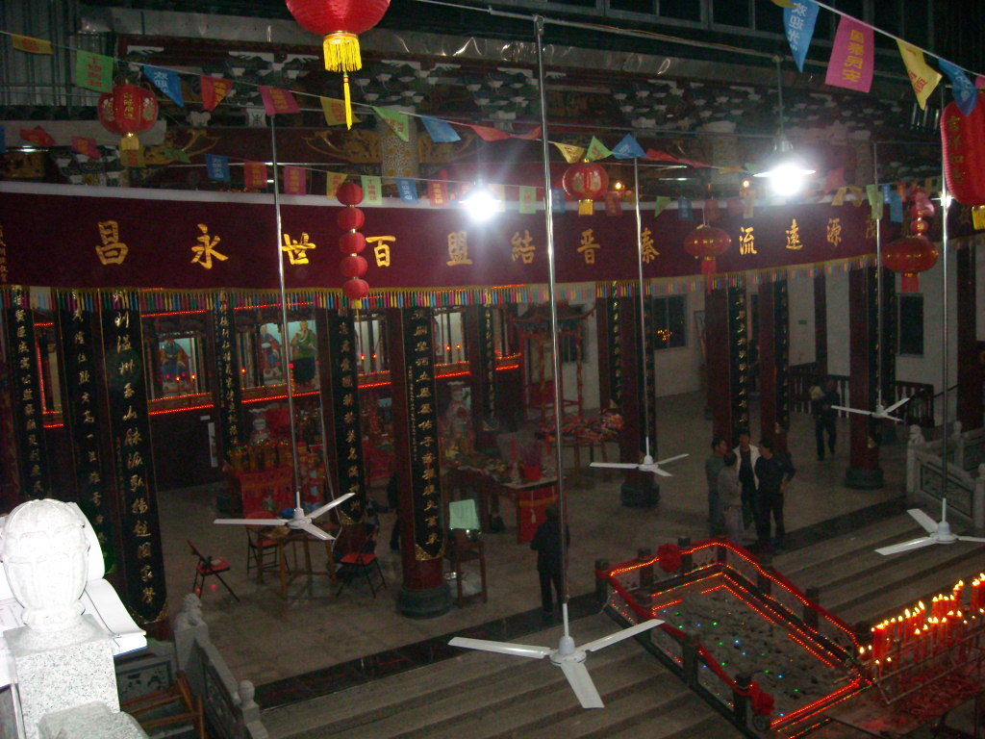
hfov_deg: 52.6
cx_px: 492
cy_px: 370
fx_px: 996
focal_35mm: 35
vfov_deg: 40.7
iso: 496
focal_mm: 5.7
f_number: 2.8
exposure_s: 1/60
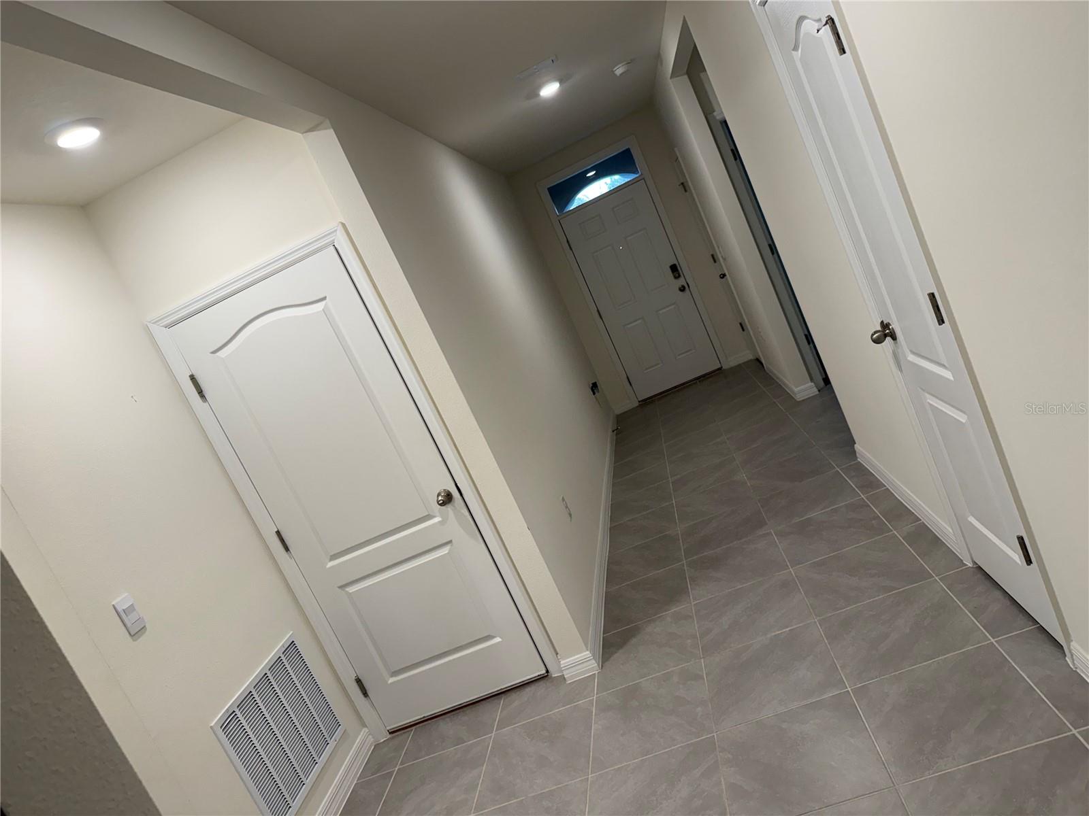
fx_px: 755
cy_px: 408
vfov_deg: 56.8
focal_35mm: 24
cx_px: 544
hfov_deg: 71.6
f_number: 1.78
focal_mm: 6.76
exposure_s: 1/120
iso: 160
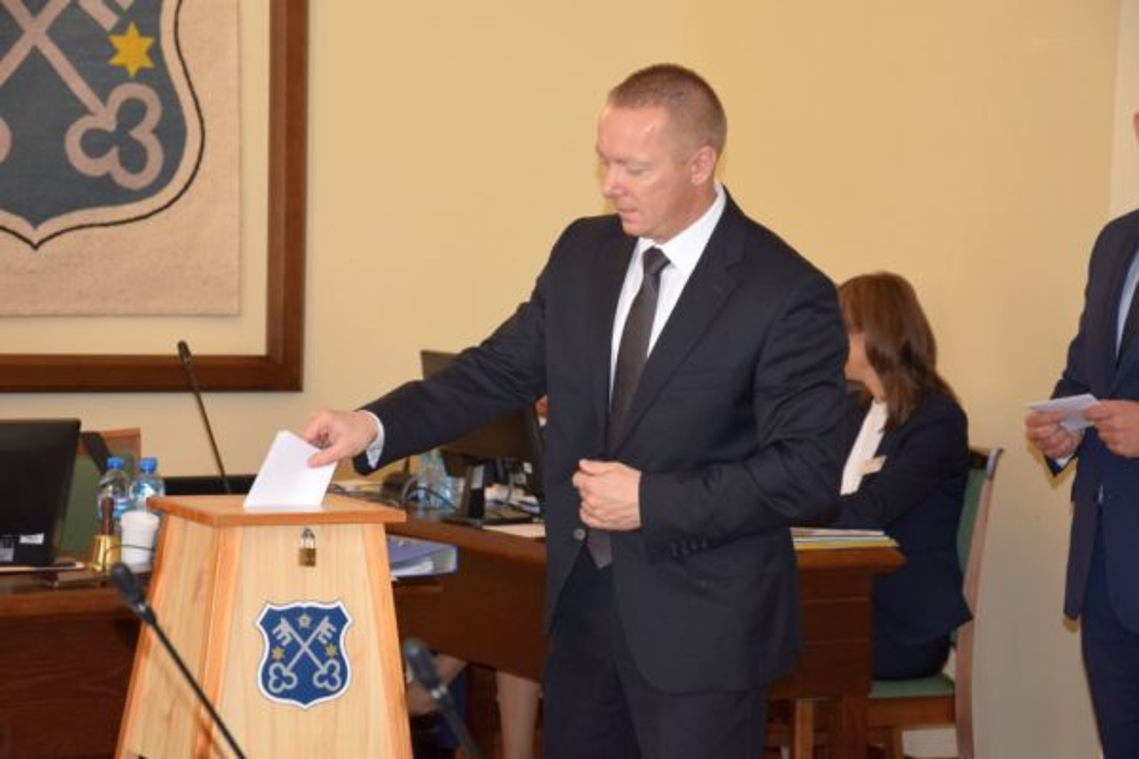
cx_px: 570
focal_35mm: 105
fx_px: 3322
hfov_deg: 19.5
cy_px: 380
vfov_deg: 13.0
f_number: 5.3
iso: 1000
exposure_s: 1/60
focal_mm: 70
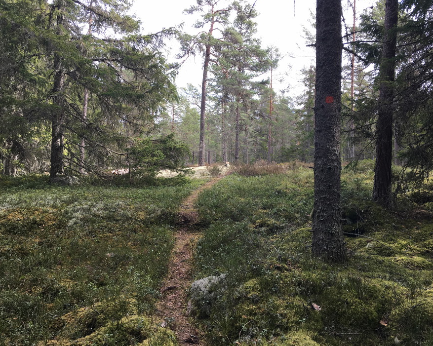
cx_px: 217
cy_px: 169
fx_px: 397
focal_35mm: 31
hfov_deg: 57.2
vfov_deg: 47.1
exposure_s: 1/192
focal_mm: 4.15
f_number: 2.2
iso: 25
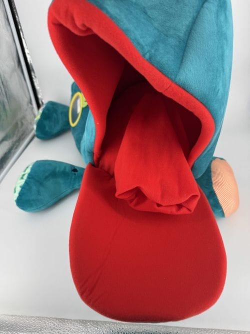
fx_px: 232
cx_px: 125
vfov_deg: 71.7
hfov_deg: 56.7
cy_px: 167
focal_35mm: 24
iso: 80
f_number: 1.78
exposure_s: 1/439
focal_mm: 6.76
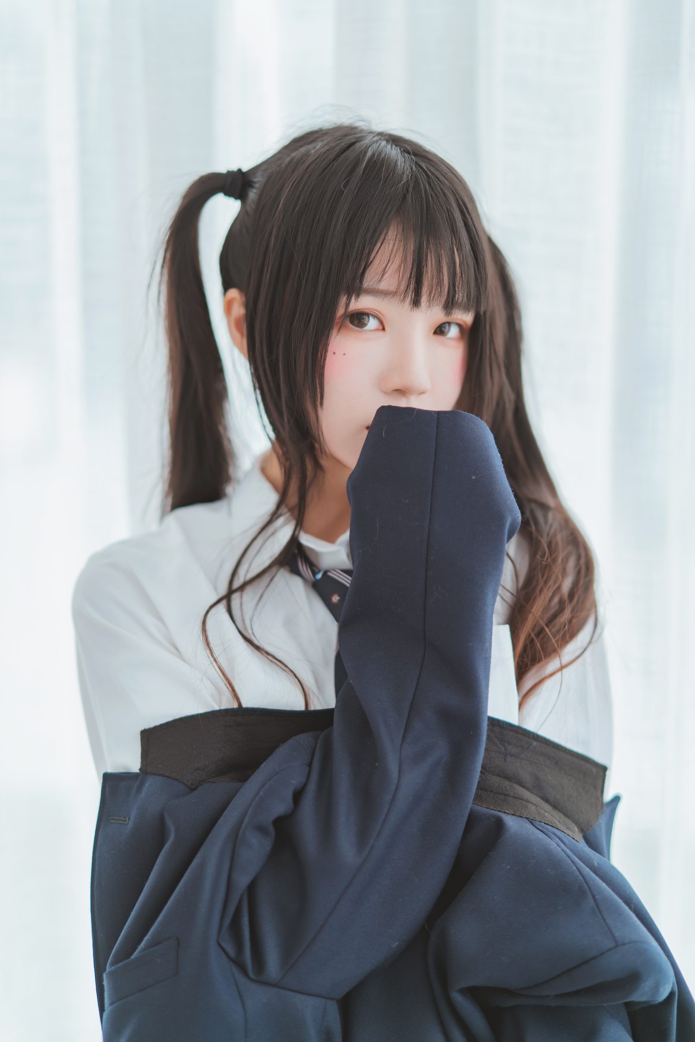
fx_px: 1477
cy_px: 515
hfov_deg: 26.5
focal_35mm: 51
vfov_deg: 38.9
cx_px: 352
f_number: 1.4
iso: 100
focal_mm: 50
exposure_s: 1/250
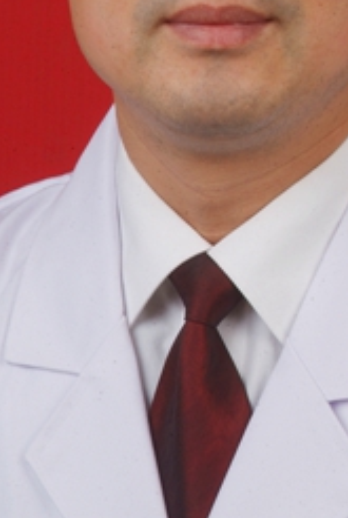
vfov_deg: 6.8
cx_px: 229
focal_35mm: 301
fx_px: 4346
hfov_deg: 4.6
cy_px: 94
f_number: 19
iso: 100
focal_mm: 86
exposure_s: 1/90
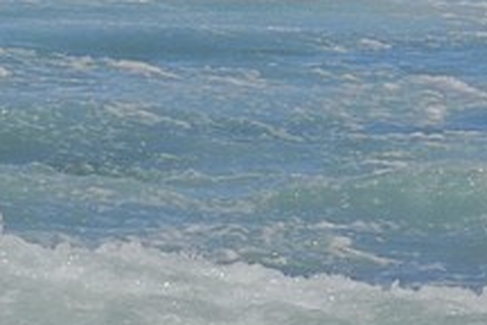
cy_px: -447
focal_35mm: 1074
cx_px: -1303
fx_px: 14528
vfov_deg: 1.3
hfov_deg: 1.9
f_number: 16
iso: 200
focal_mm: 145
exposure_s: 1/320
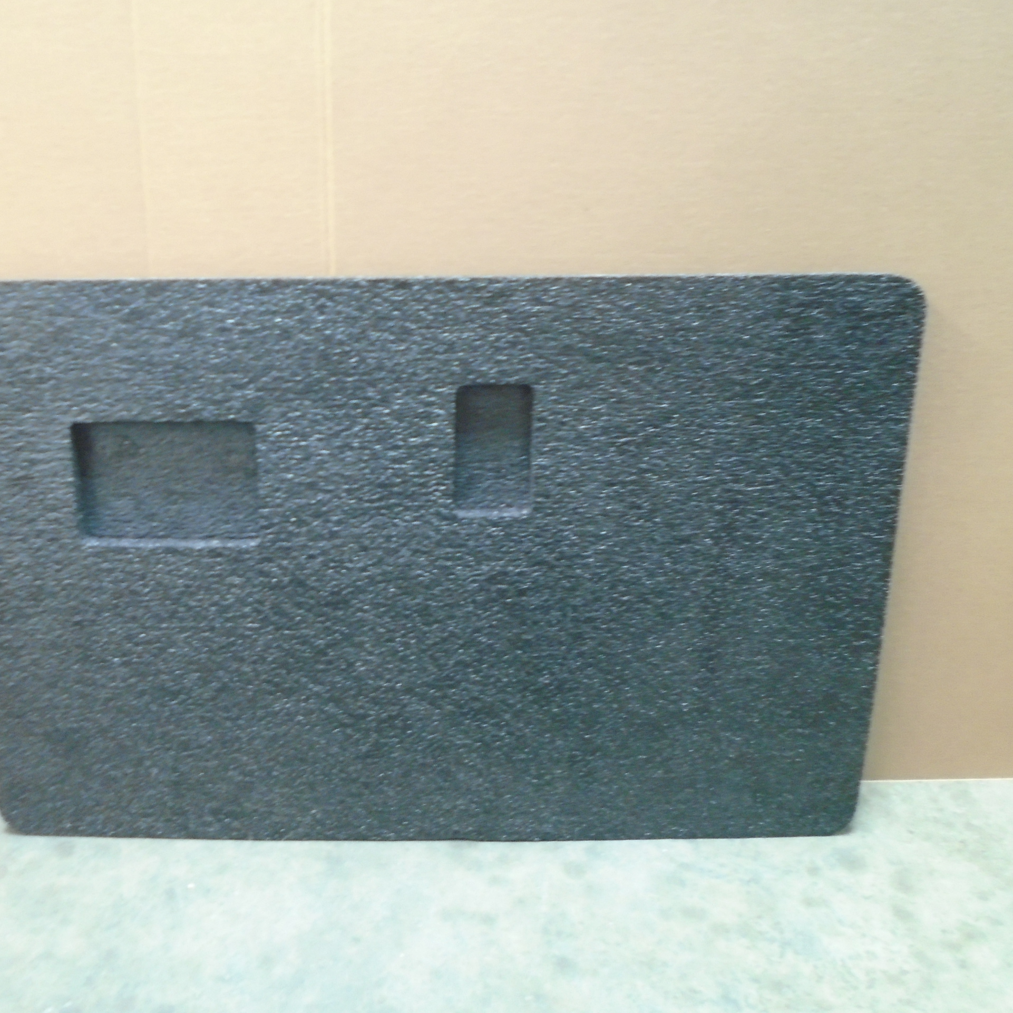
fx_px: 1026
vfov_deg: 52.5
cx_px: 380
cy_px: 504
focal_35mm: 31
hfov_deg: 52.0
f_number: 3.2
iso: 400
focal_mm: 4.6
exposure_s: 1/5
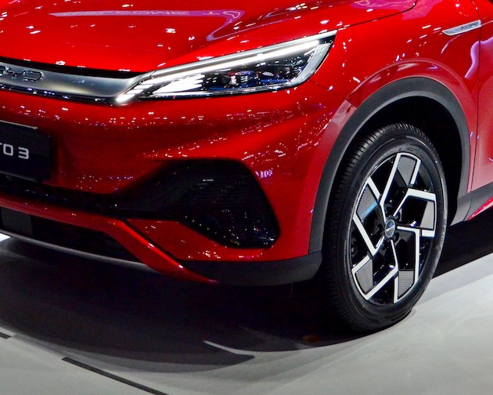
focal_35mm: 87
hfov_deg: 22.0
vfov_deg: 17.3
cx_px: 222
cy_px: 21
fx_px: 1269
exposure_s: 1/800
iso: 1600
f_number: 5
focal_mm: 26
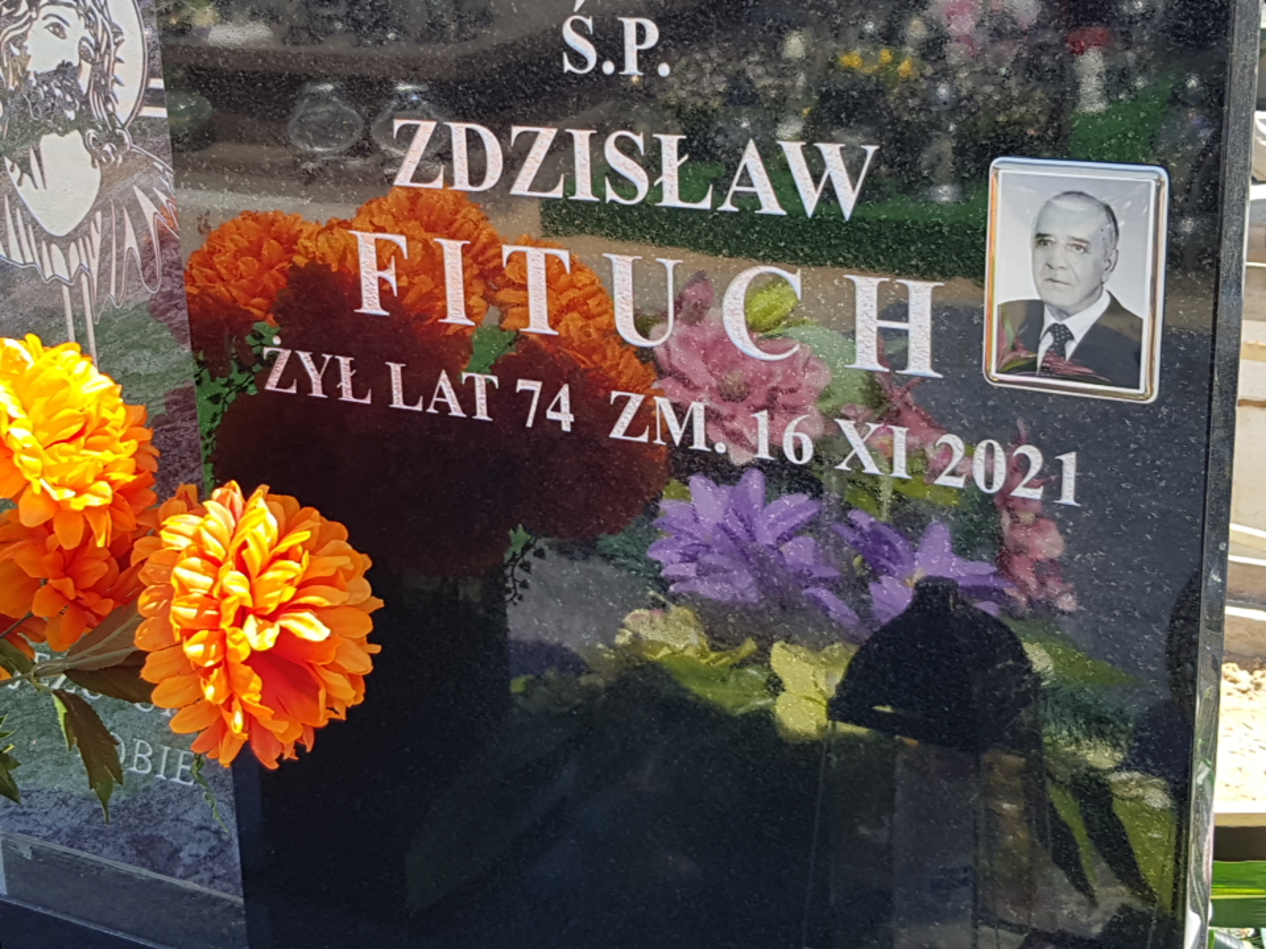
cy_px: 474
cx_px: 633
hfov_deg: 67.3
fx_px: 951
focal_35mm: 26
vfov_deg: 53.1
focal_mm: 4.2
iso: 40
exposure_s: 1/856
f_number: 1.7
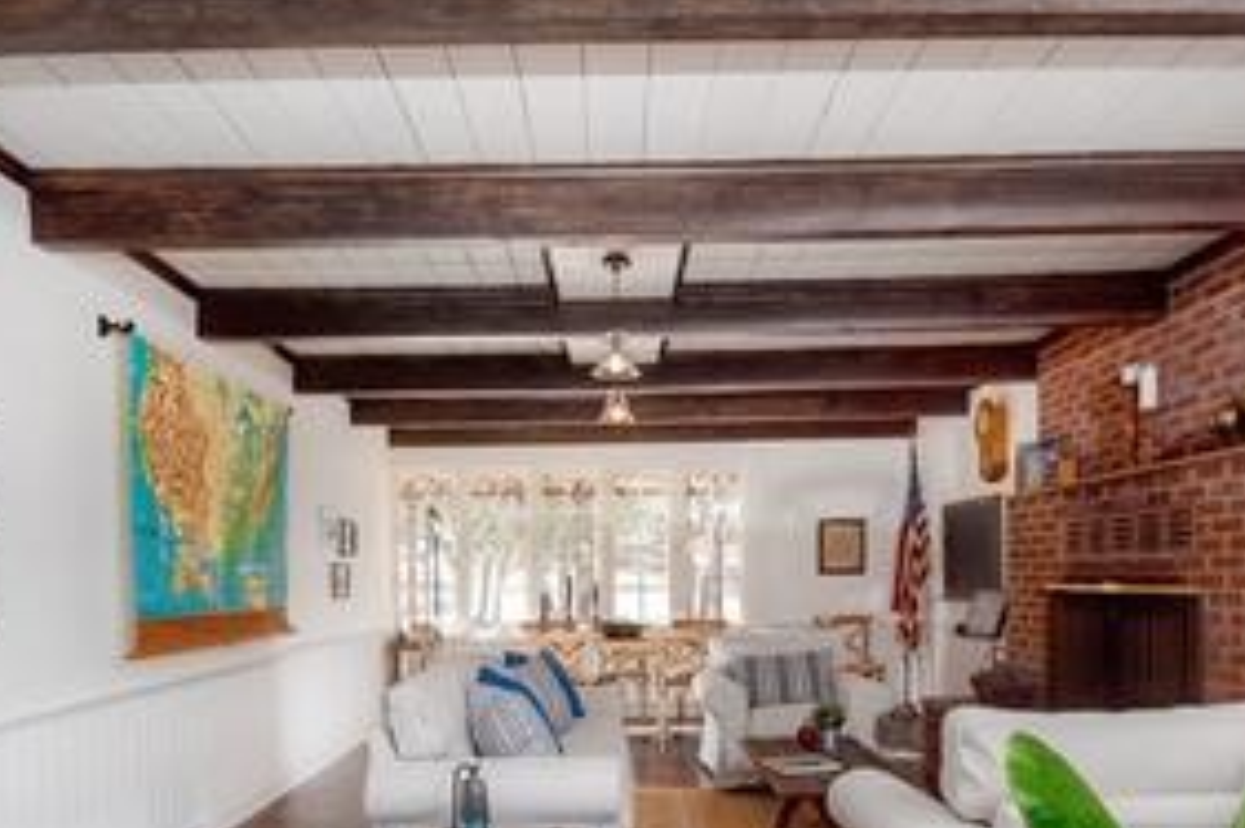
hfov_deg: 73.8
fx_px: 829
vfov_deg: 51.3
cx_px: 611
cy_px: 600
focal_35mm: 24
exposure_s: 1/60
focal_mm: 10
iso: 200
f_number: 8
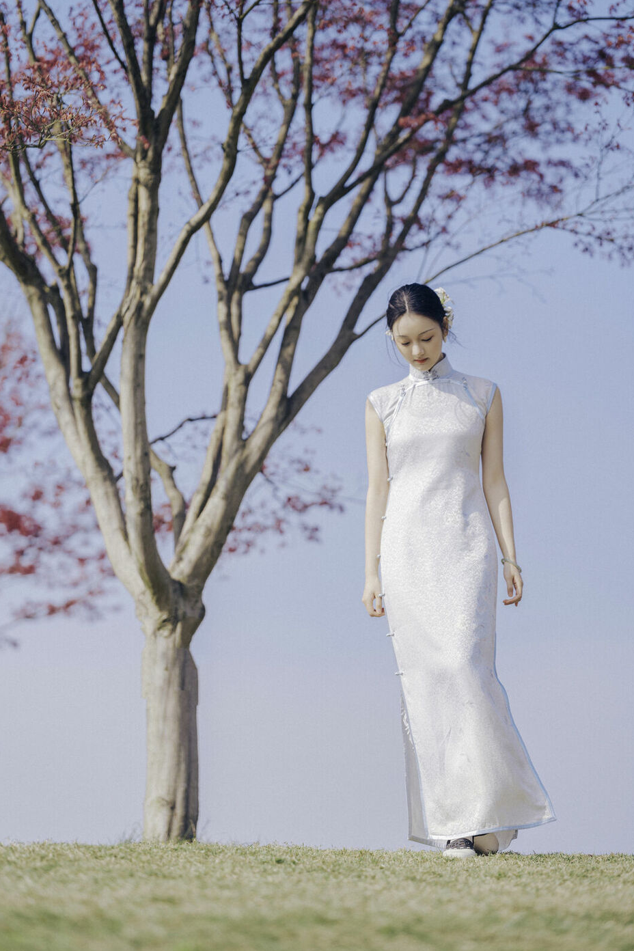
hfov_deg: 15.0
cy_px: 476
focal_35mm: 91
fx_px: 2404
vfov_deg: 22.4
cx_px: 340
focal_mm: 110
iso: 100
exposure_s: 1/1600
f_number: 2.2
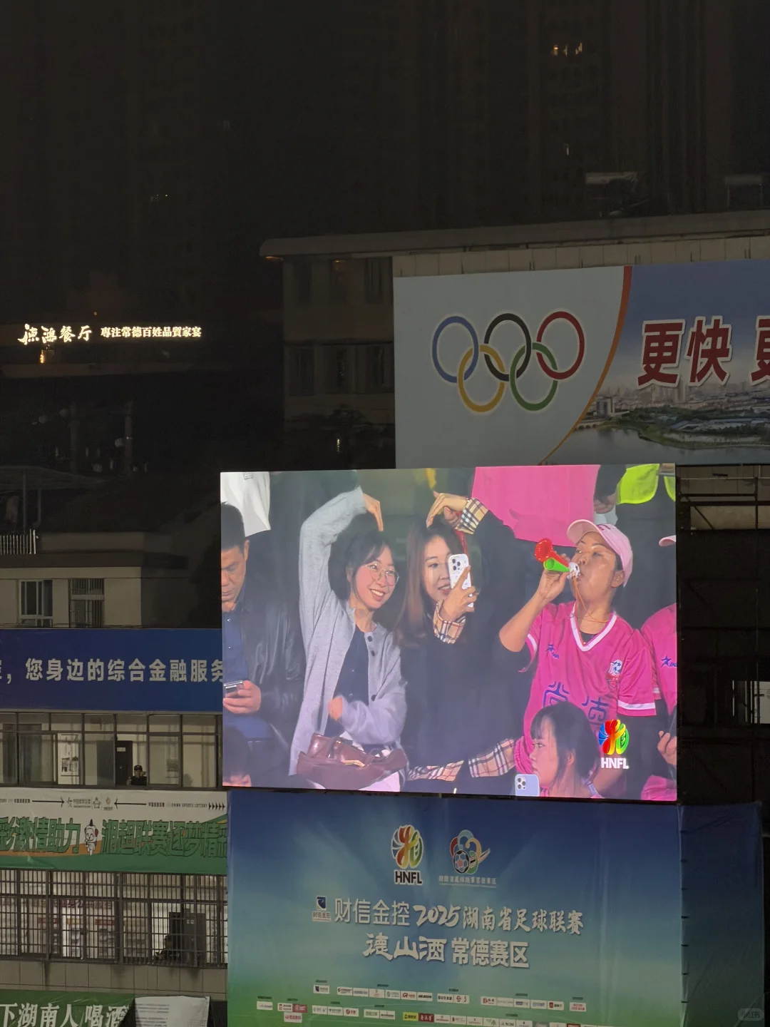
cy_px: 514
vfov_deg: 9.9
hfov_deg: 7.4
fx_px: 5932
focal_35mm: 200
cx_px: 385
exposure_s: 1/100
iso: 160
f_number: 2.8
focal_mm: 16.89
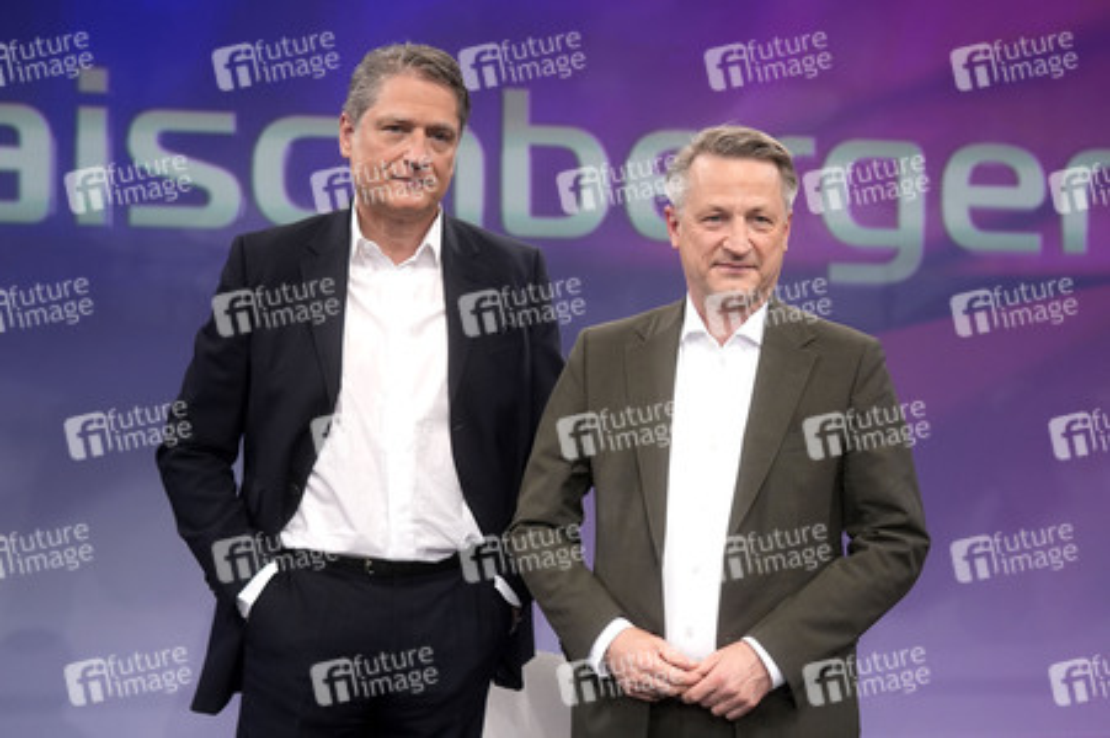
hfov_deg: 43.6
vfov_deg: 29.8
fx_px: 1386
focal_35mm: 45
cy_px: 369
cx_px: 555
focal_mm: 30
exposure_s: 1/320
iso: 640
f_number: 2.2
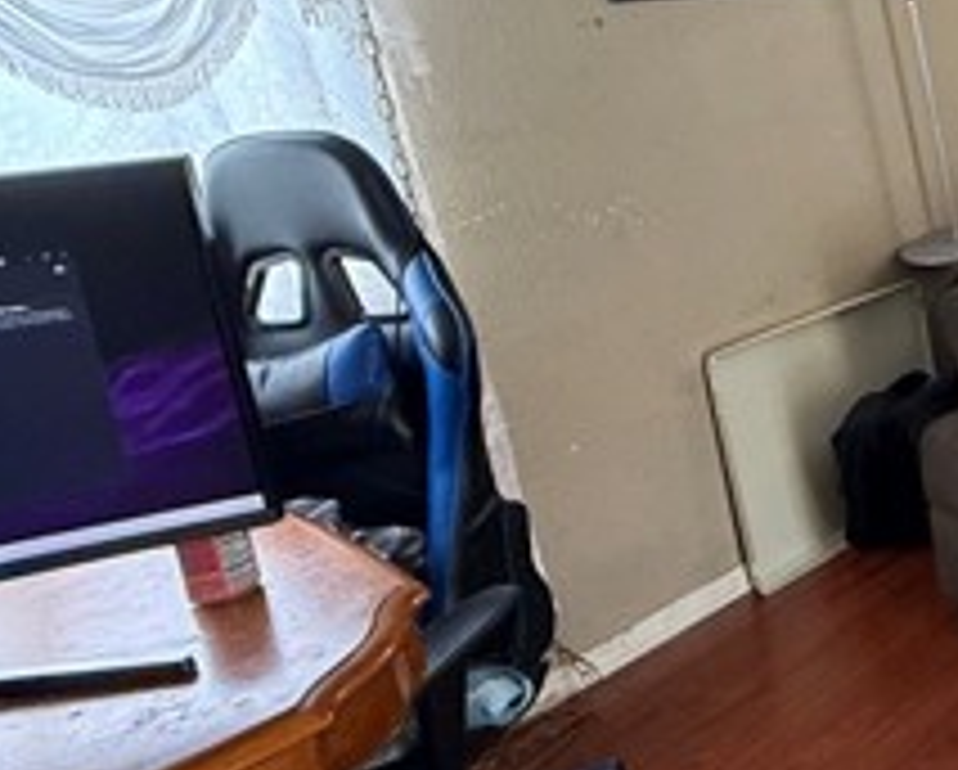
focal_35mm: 41
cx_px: 1363
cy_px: 167
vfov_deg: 35.5
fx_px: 1164
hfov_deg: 30.3
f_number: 2.2
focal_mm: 2.22
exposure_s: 1/60
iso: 400
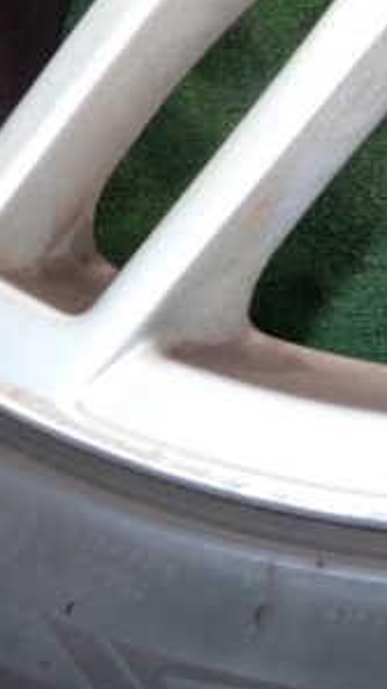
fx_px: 1004
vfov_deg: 37.4
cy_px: 218
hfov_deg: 20.1
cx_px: 491
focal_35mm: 55
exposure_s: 1/60
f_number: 2
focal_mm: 4.5
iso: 200
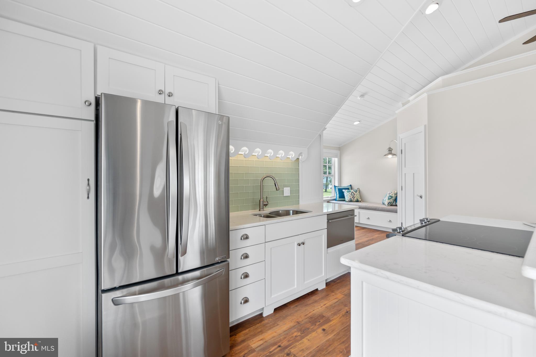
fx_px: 223
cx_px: 268
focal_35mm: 15
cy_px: 178
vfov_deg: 77.3
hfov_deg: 100.4
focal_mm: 10
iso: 200
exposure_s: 1/100
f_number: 4
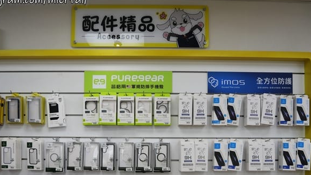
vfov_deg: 38.2
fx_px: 247
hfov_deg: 64.2
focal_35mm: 30
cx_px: 145
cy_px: 126
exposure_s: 1/125
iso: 200
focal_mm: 12
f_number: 4
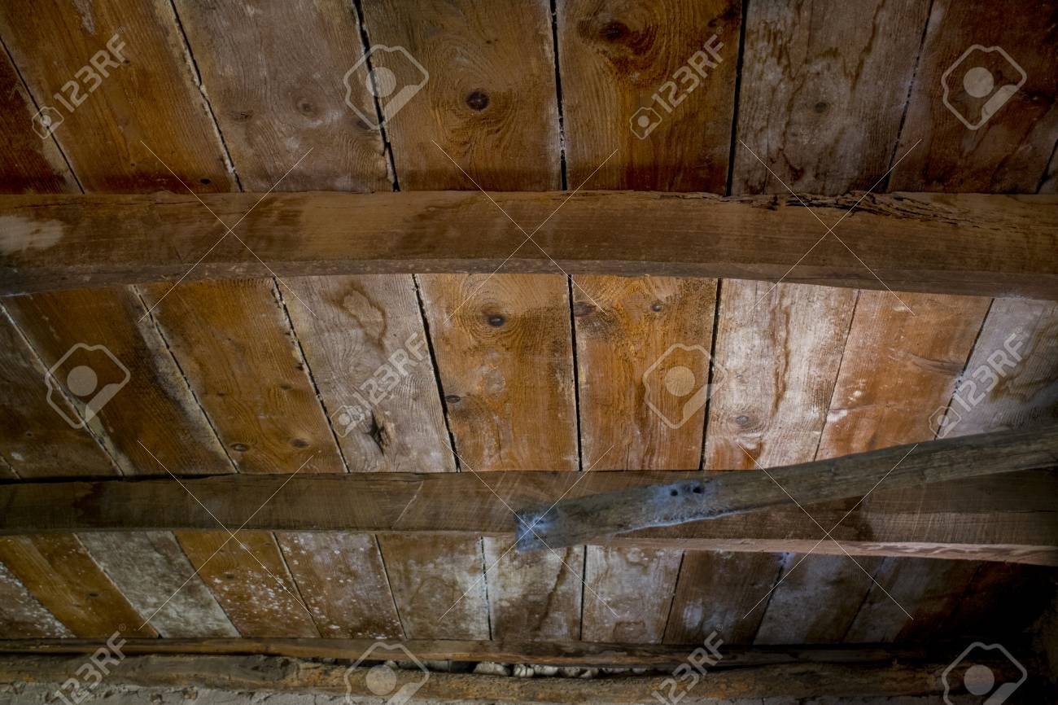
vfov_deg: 36.9
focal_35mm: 36
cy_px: 352
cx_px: 529
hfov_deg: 53.1
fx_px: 1058
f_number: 2.8
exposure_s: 1/40
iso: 400
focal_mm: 24
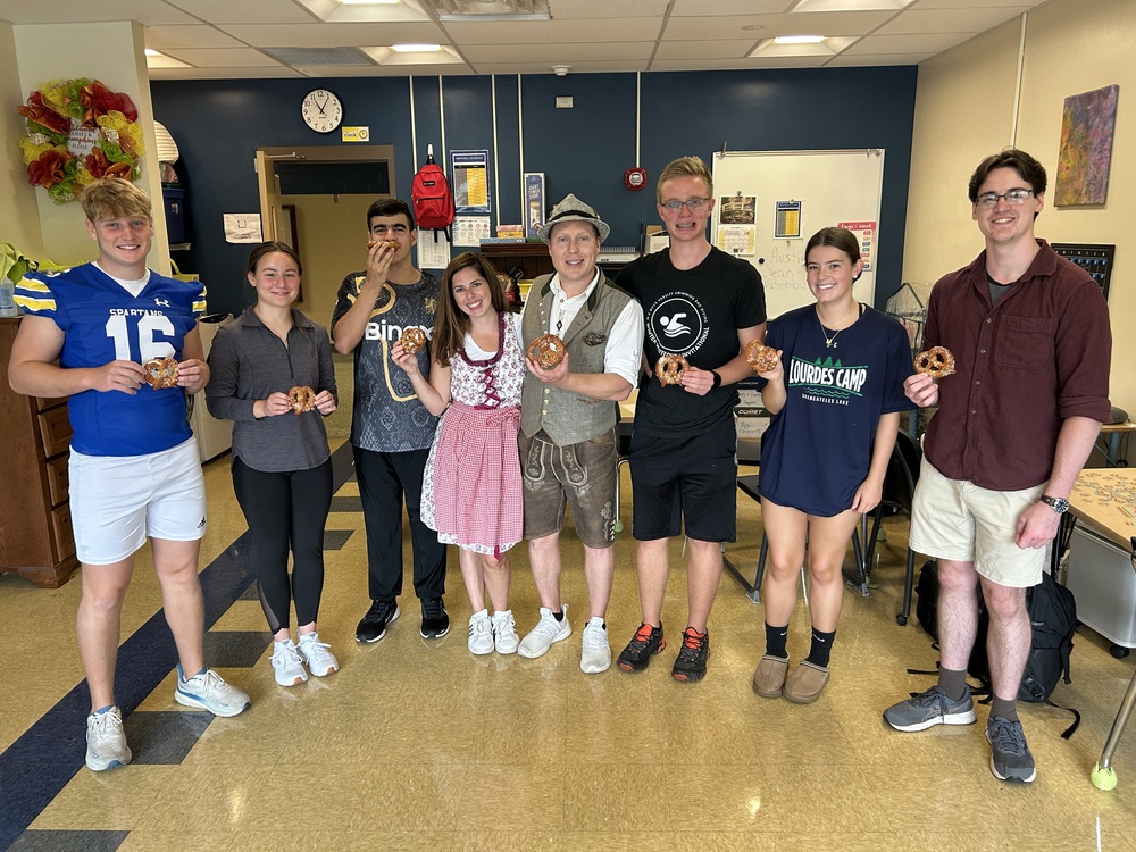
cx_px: 568
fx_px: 853
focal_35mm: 26
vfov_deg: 53.1
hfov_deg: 67.3
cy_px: 426
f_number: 1.5
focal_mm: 5.7
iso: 125
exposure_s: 1/86
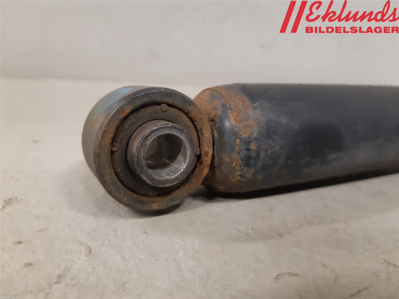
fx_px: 300
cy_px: 150
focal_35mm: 26
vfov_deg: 53.1
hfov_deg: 67.3
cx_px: 200
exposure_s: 1/40
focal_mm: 3.93
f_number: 1.7
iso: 250
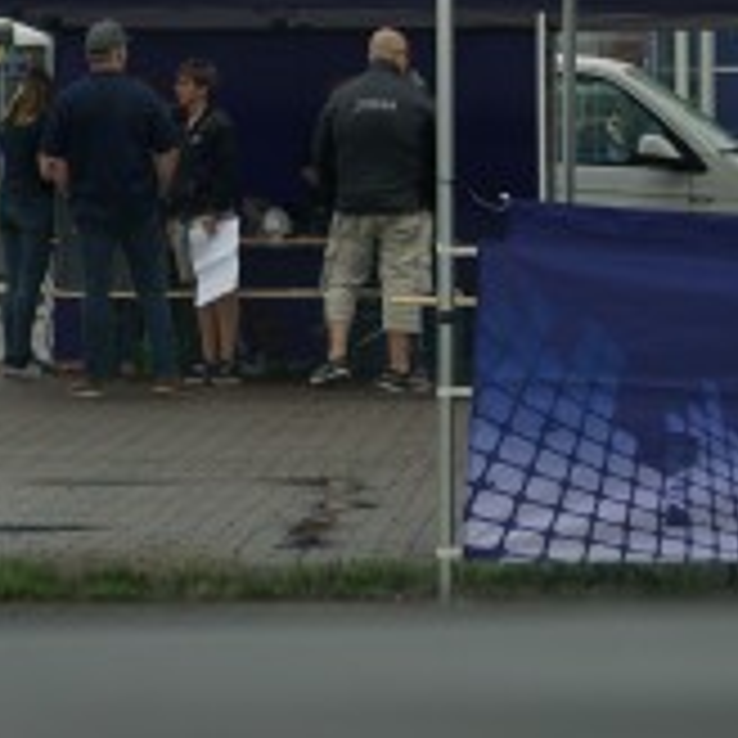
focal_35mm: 194
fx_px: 4679
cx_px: 729
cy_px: 335
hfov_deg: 9.0
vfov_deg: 9.0
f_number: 5
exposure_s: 1/200
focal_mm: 50
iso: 250
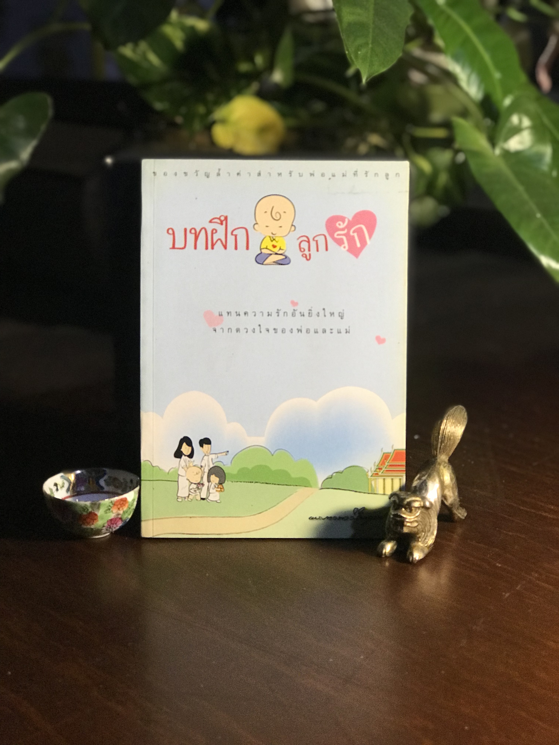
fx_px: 1227
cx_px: 280
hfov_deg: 25.7
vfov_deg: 33.8
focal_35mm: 57
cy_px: 372
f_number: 2.8
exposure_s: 1/50
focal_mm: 6.6
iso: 100
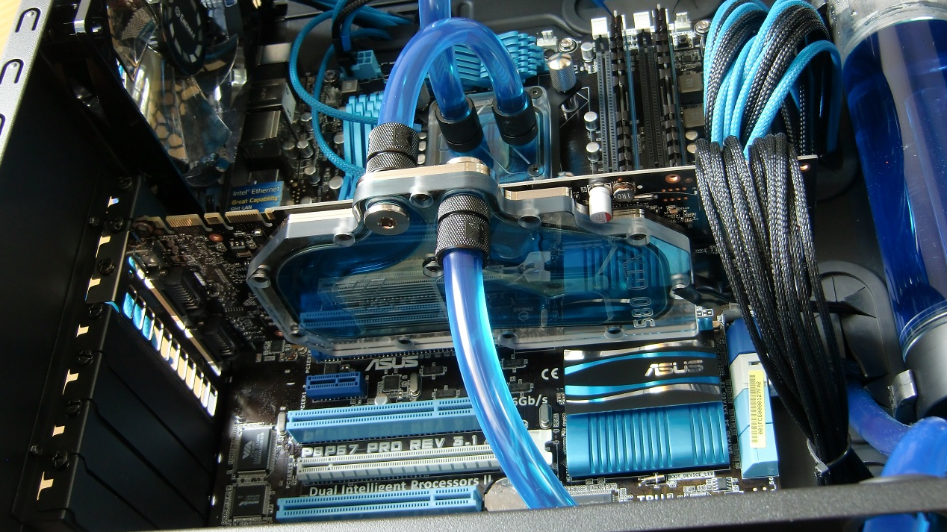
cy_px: 231
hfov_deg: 46.4
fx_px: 1105
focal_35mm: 44
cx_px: 474
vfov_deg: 27.1
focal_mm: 7.1
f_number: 3.8
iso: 100
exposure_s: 1/2
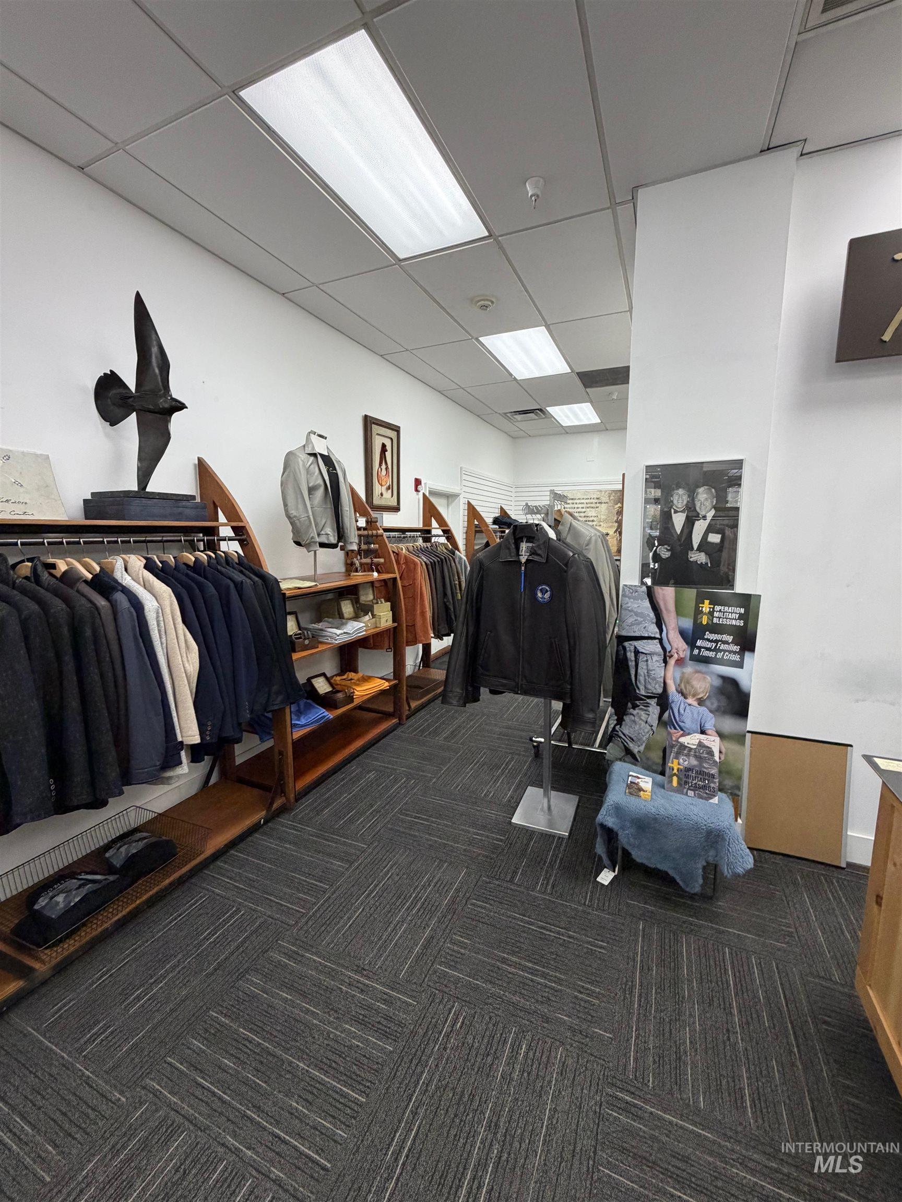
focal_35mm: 14
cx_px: 451
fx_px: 486
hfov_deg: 85.7
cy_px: 601
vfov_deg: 102.1
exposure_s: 1/120
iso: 250
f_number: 2.2
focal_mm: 2.22
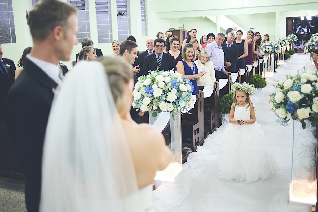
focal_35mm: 35
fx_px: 309
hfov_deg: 54.5
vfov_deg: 37.8
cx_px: 159
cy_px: 106
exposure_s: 1/90
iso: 1250
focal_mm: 35
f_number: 2
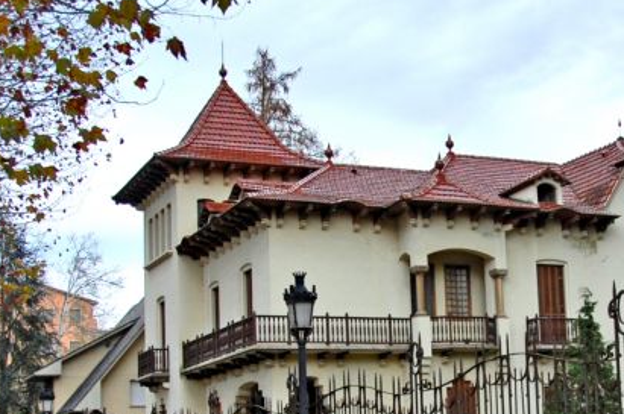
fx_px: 1212
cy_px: 330
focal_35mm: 70
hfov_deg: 28.6
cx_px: 442
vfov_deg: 19.2
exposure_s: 1/50
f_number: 3.8
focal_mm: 24
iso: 400
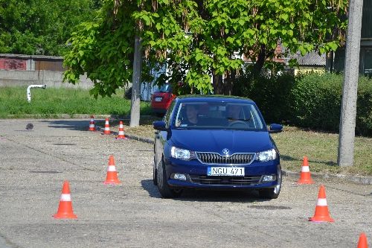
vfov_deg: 8.5
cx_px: 217
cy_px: 136
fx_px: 1673
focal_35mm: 162
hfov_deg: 12.7
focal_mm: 90
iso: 140
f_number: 5.6
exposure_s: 1/500
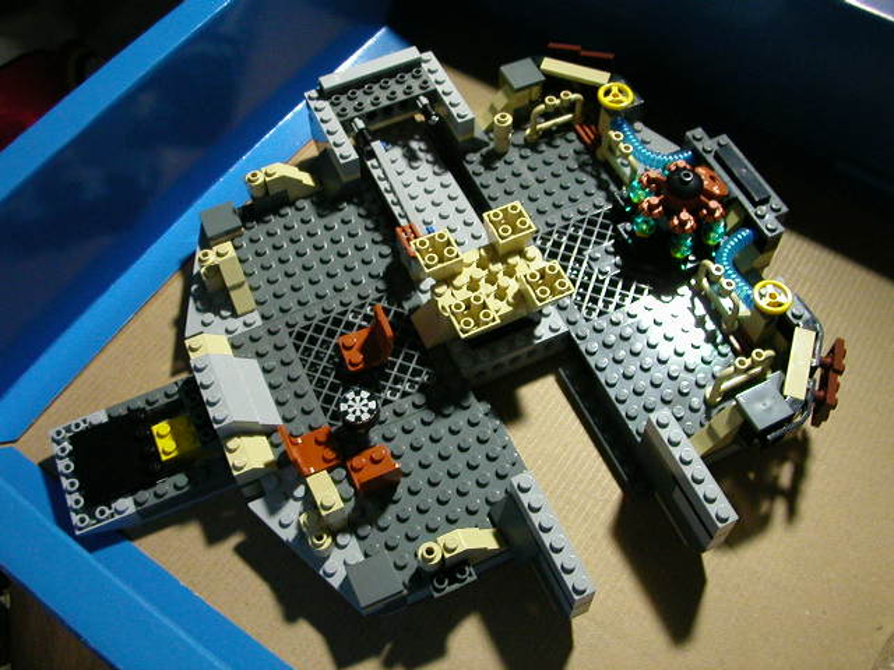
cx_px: 447
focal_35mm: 37
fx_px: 956
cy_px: 335
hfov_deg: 50.1
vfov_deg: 38.7
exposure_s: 1/22
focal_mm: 5.6
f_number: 2.7
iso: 400
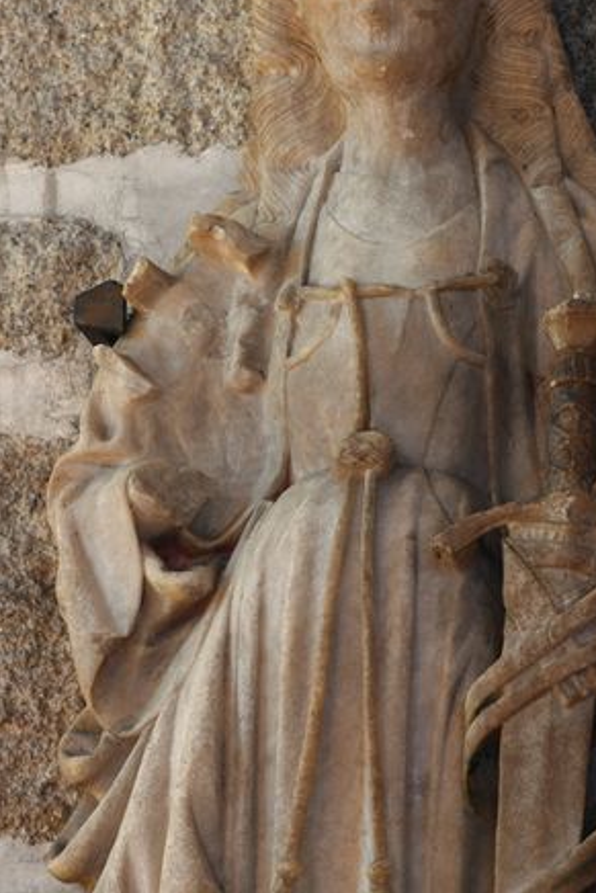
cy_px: 432
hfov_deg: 4.8
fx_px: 7171
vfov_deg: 7.1
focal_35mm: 289
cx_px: 409
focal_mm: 180
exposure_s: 10
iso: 64
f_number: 9
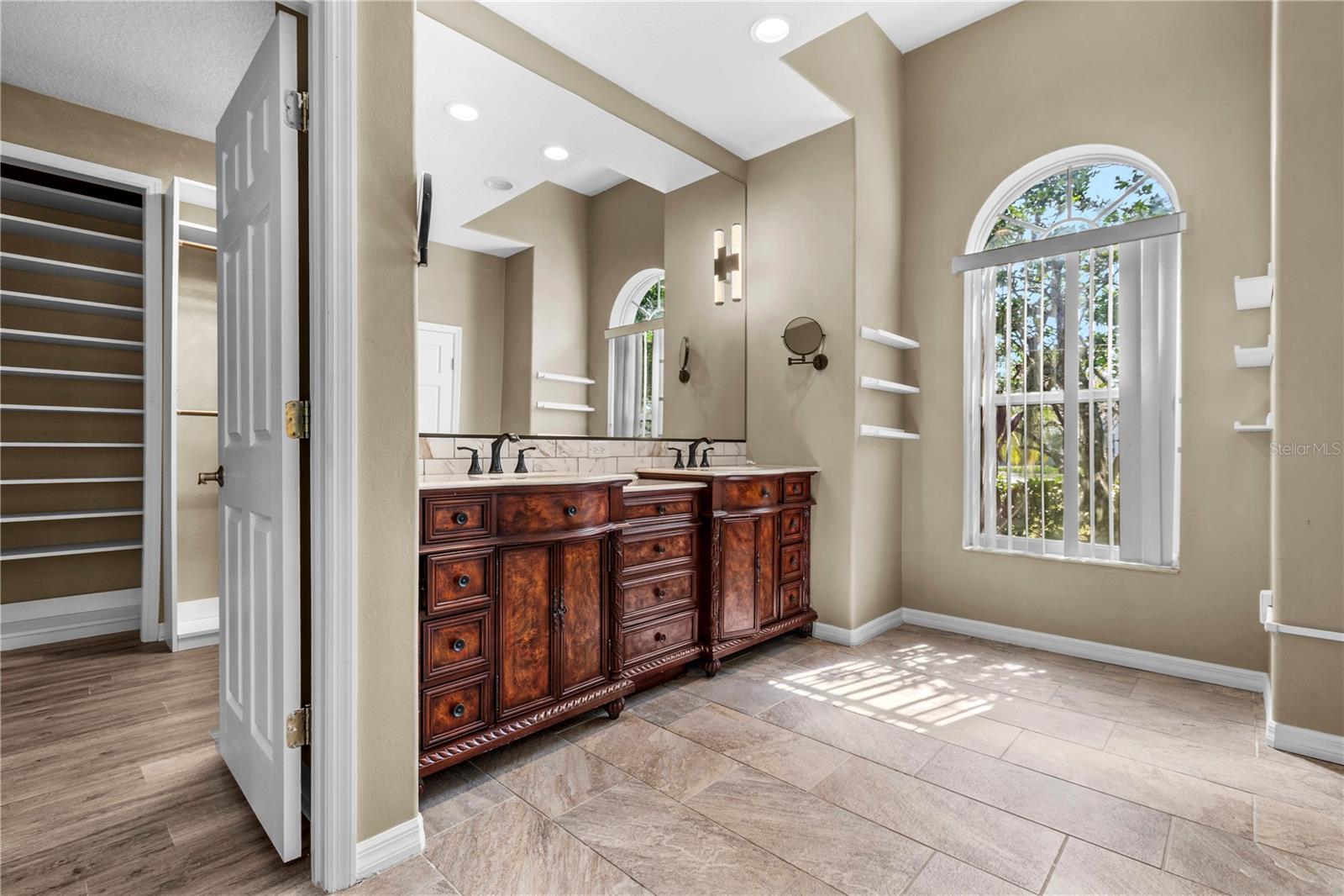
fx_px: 560
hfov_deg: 100.4
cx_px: 672
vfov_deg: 77.3
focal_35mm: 15
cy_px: 448
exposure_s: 1/3
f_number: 7.1
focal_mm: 10
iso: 100
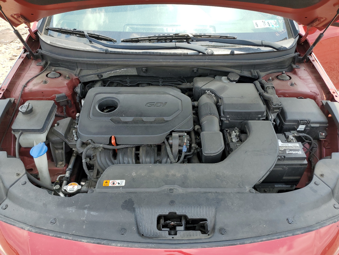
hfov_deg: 67.3
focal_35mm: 26
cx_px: 170
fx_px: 255
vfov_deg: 53.1
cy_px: 128
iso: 50
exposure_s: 1/714
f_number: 1.5
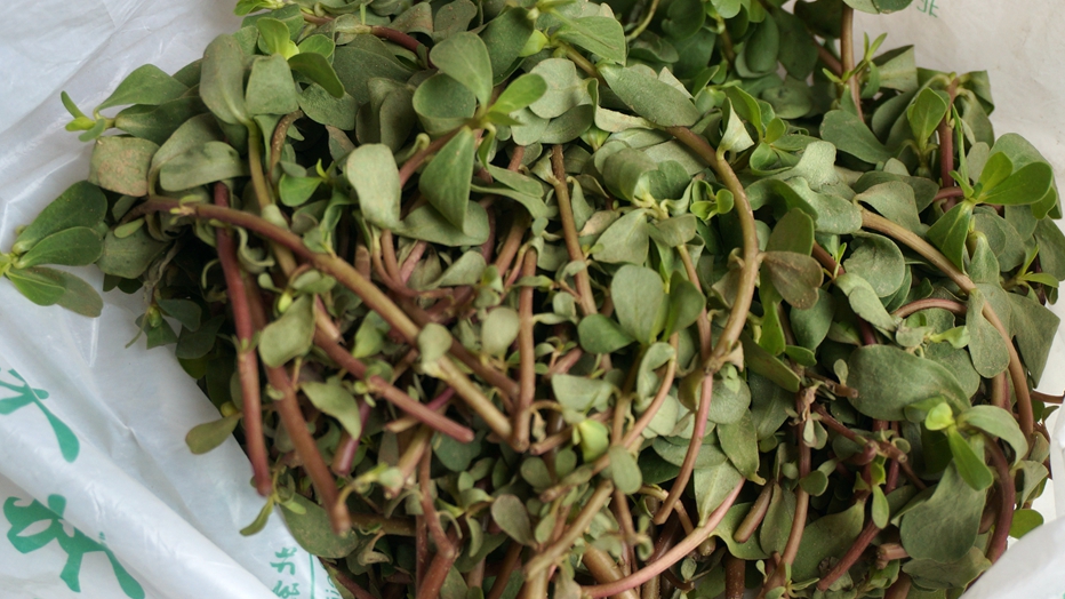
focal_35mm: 55
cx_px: 574
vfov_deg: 21.8
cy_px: 246
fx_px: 1553
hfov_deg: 37.8
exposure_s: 1/160
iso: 320
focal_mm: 32
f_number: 5
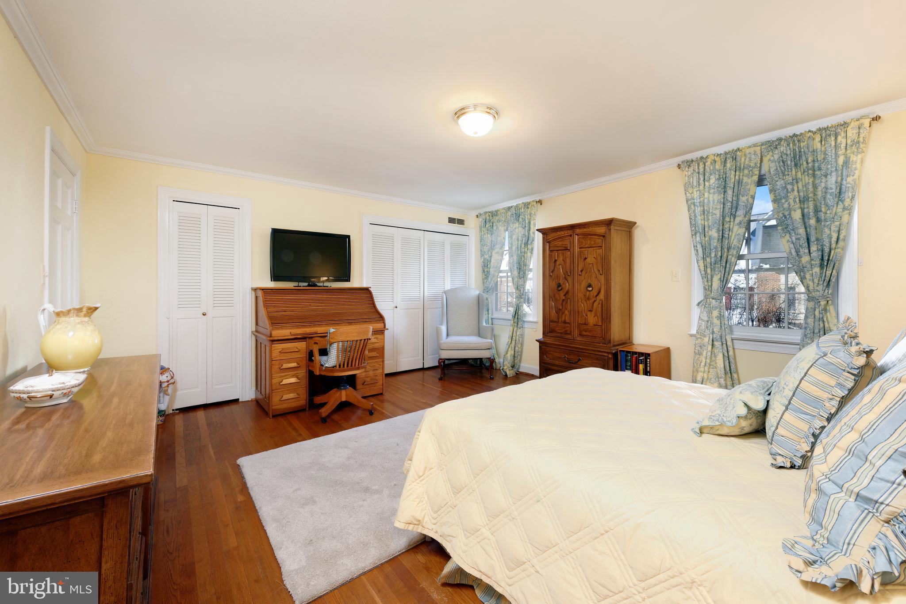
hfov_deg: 104.2
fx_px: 352
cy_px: 302
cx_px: 453
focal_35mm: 14
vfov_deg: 81.2
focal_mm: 14
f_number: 14
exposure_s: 1/125
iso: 320
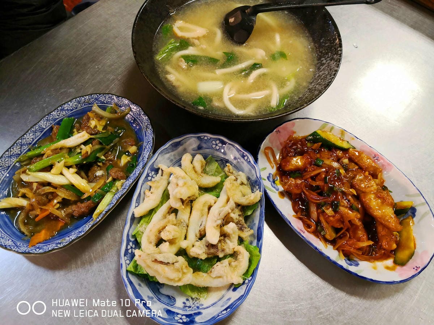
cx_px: 217
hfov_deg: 65.3
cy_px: 162
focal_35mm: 27
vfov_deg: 51.4
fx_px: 339
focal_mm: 3.95
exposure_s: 1/60
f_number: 1.6
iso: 160
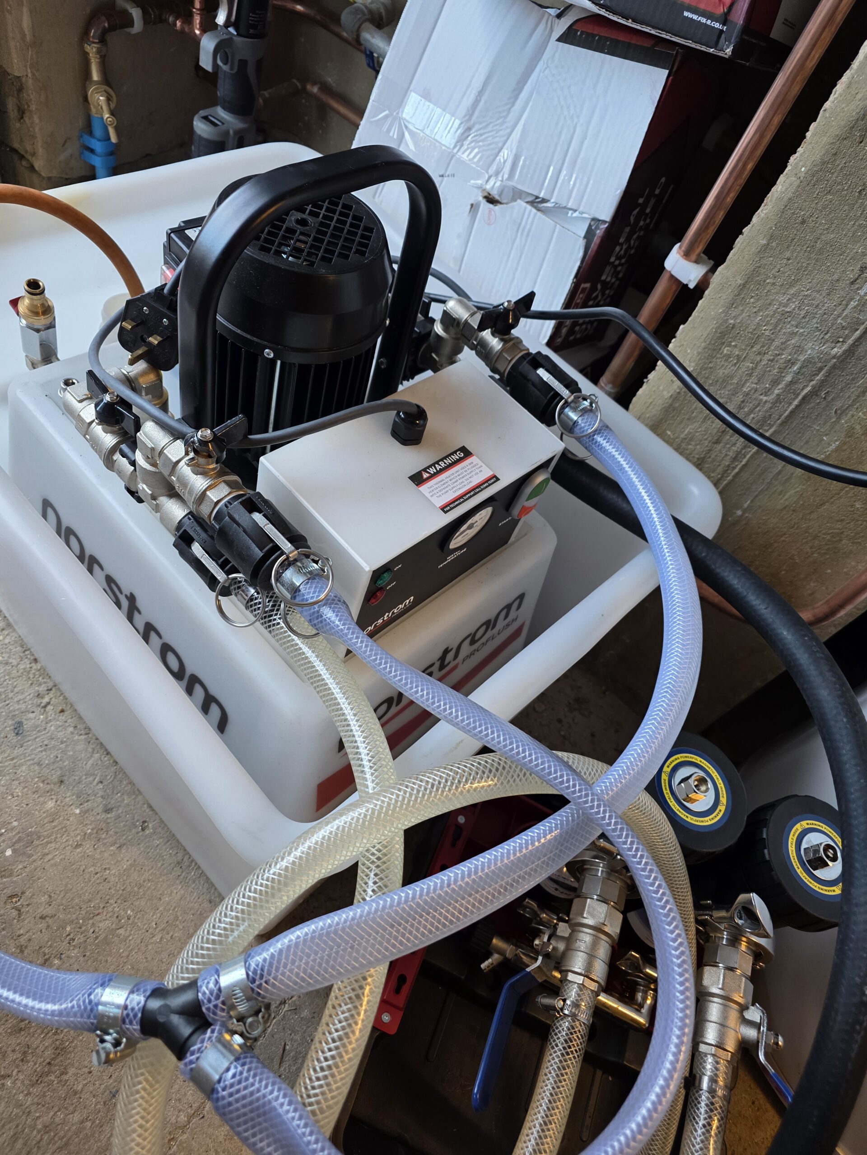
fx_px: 768
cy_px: 578
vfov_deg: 73.9
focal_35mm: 23
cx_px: 434
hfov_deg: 58.9
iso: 200
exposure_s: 1/100
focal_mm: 6.3
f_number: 1.7
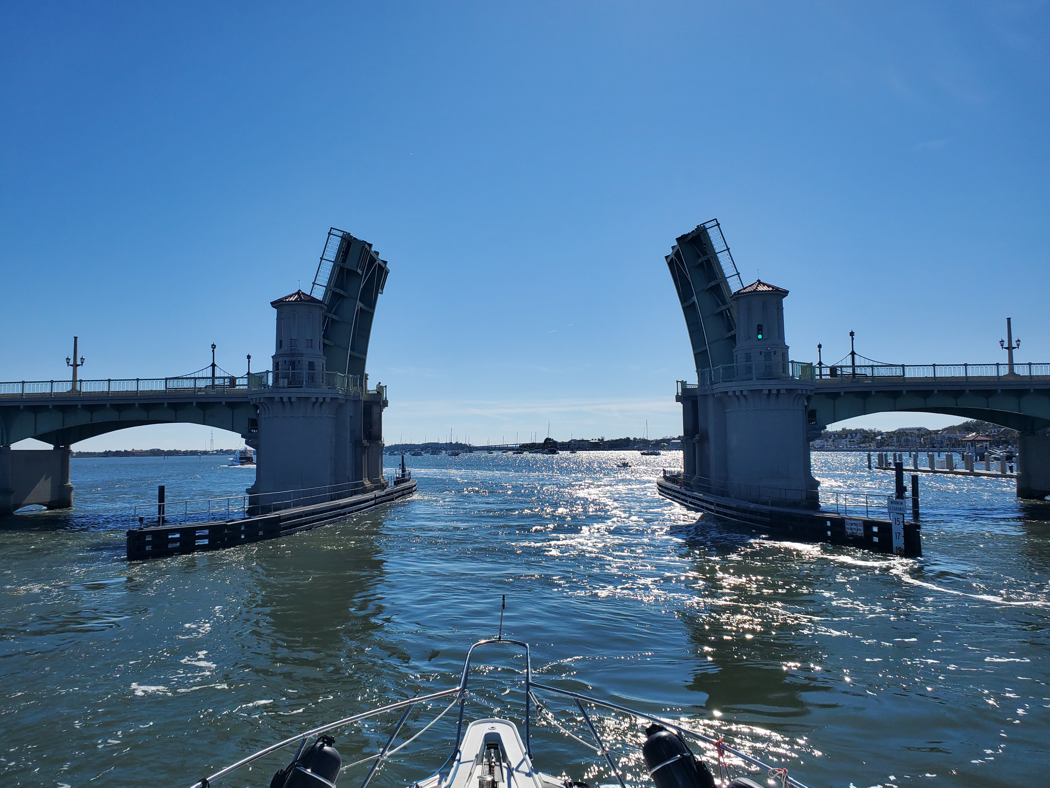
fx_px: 789
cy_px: 394
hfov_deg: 67.3
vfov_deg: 53.1
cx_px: 525
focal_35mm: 26
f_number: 2.4
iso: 50
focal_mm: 4.3
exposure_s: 1/5000
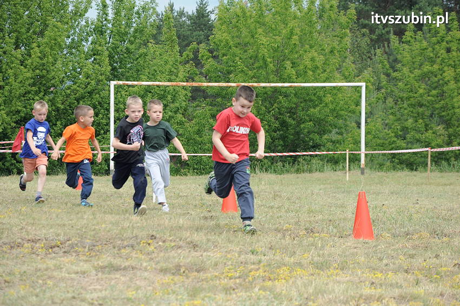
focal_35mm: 158
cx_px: 230
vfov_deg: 8.7
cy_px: 153
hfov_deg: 13.1
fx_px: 2011
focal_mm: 105
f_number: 8
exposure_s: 1/1000
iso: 500
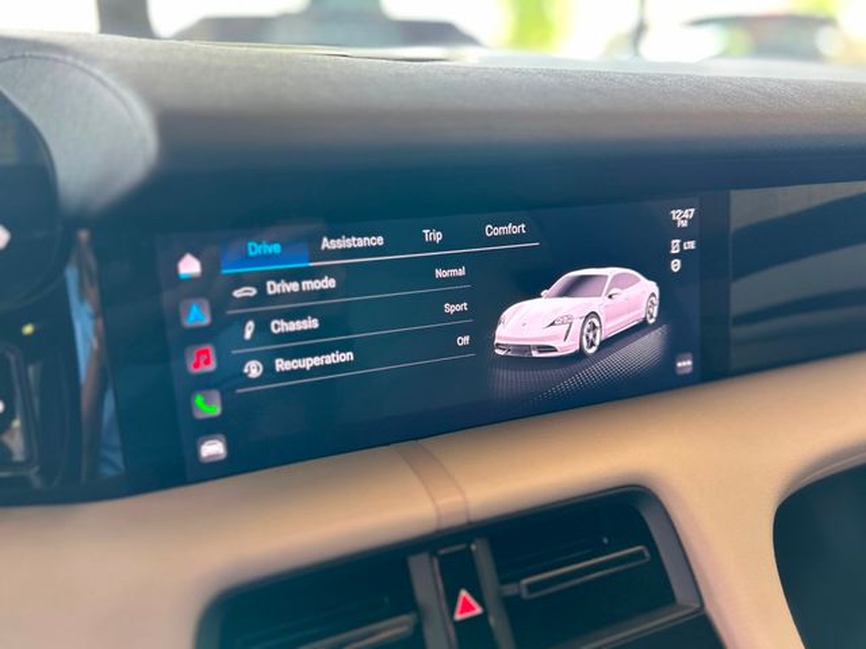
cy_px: 324
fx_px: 650
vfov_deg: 53.1
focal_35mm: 26
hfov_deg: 67.3
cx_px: 433
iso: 125
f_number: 1.5
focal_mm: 5.7
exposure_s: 1/59
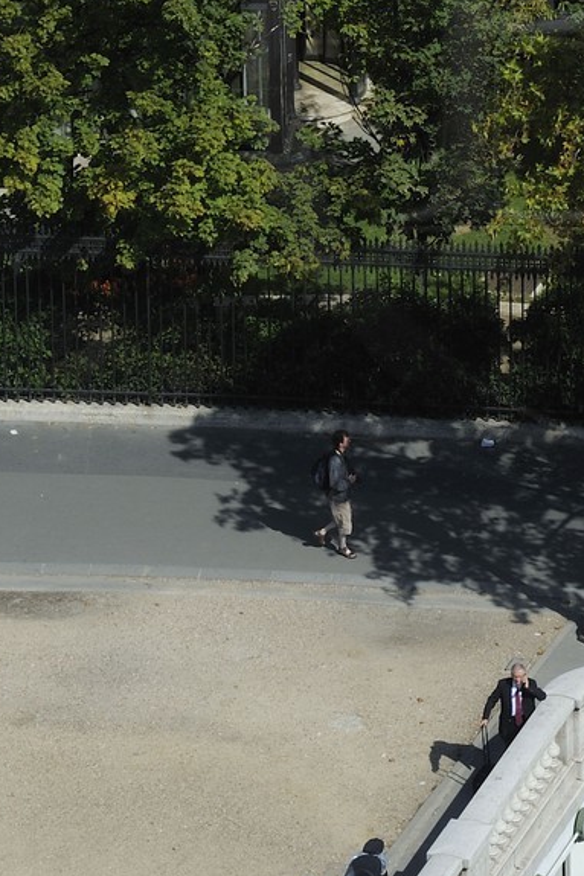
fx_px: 6914
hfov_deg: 4.8
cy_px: 40
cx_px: 717
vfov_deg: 7.2
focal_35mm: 284
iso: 200
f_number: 13
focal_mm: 102
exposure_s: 1/250
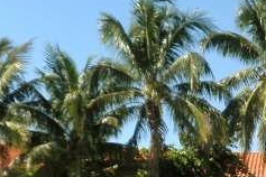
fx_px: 539
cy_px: 258
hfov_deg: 26.2
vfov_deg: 17.1
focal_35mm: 73
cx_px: 267
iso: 64
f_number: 7.8
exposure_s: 1/125
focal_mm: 4.7
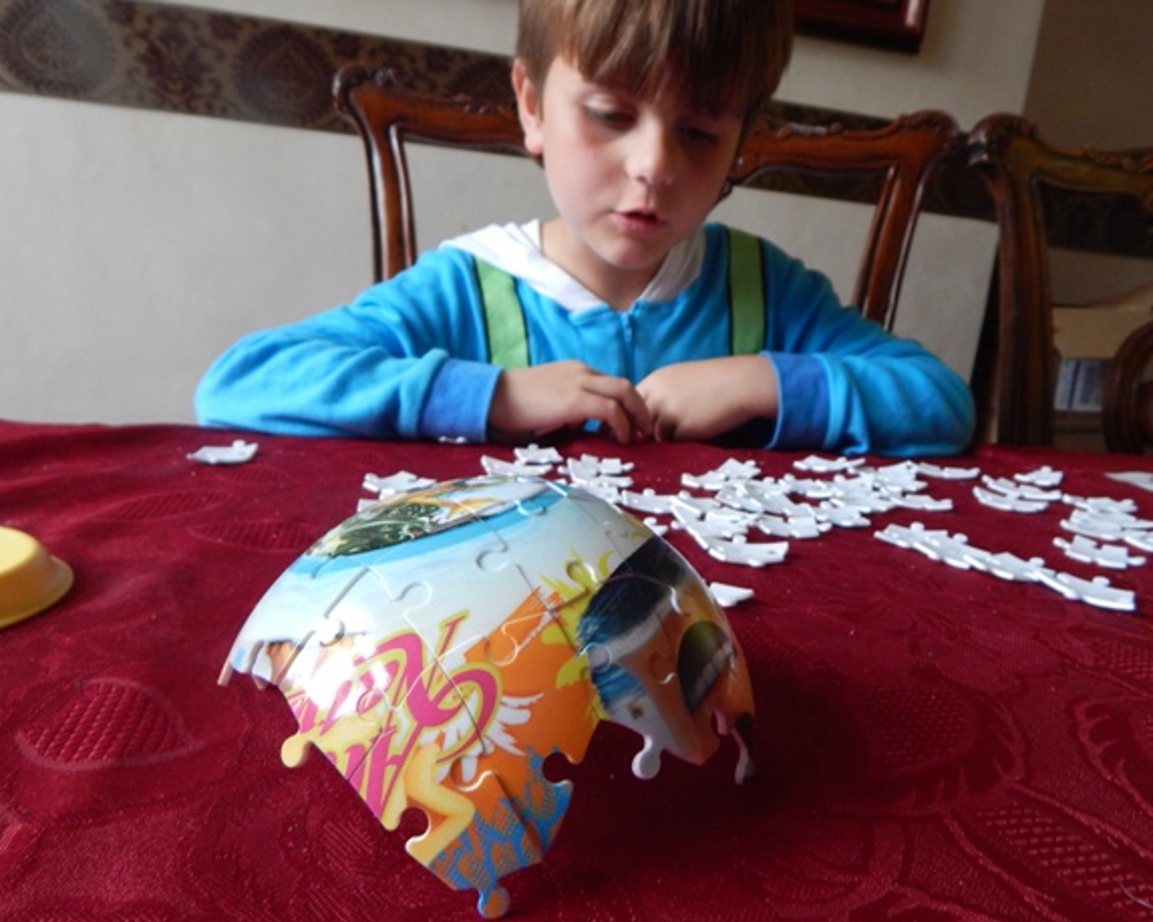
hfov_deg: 70.3
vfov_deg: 58.7
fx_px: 819
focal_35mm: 24
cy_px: 477
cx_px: 604
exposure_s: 1/30
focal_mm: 4
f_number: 3
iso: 280
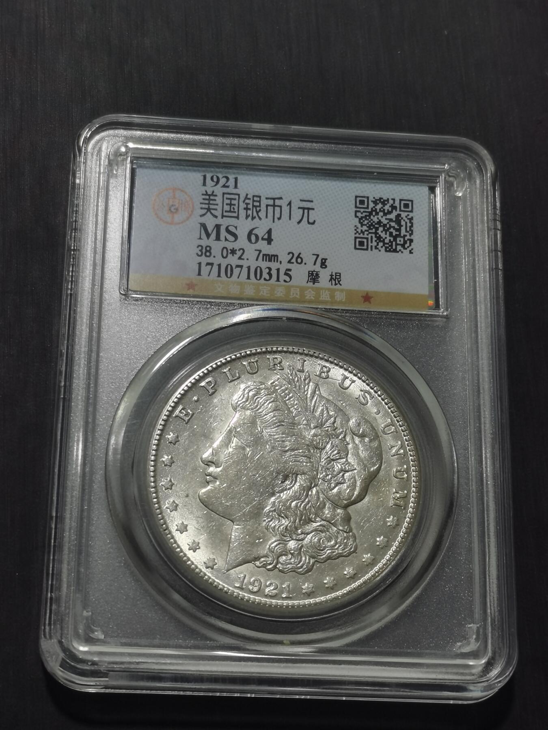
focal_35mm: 72
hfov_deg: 20.4
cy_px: 365
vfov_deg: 27.0
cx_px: 274
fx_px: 1520
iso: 50
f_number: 1.8
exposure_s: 1/145
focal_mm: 5.58
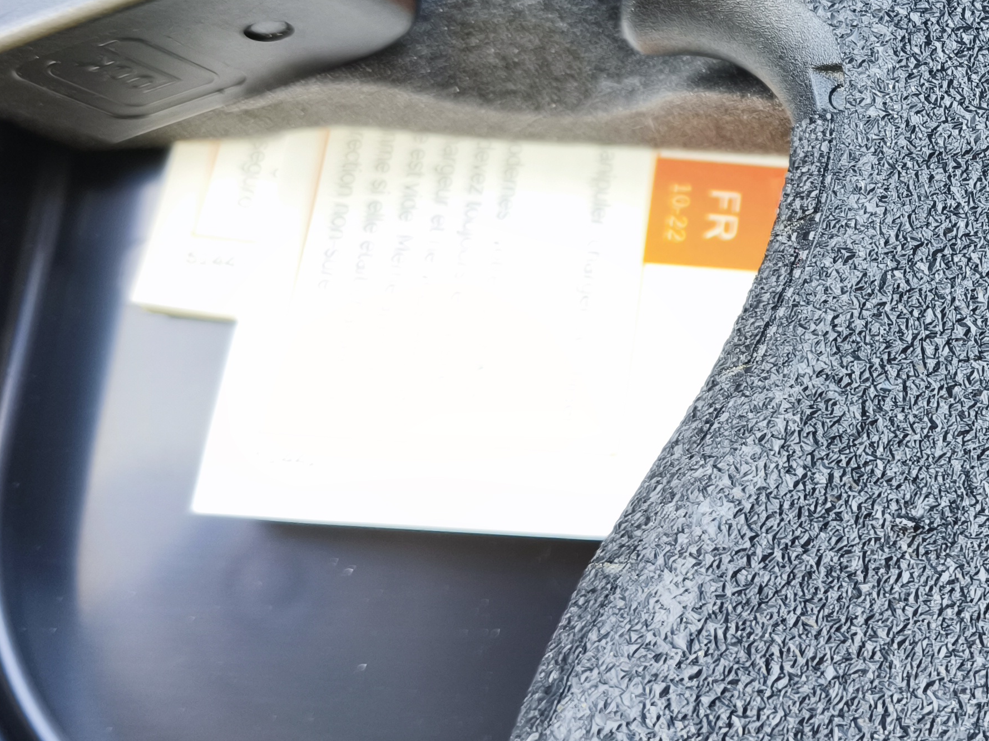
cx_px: 1080
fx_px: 1514
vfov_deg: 27.1
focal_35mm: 53
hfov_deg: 32.1
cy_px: 165
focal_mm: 5.35
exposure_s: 1/50
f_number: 1.7
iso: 125
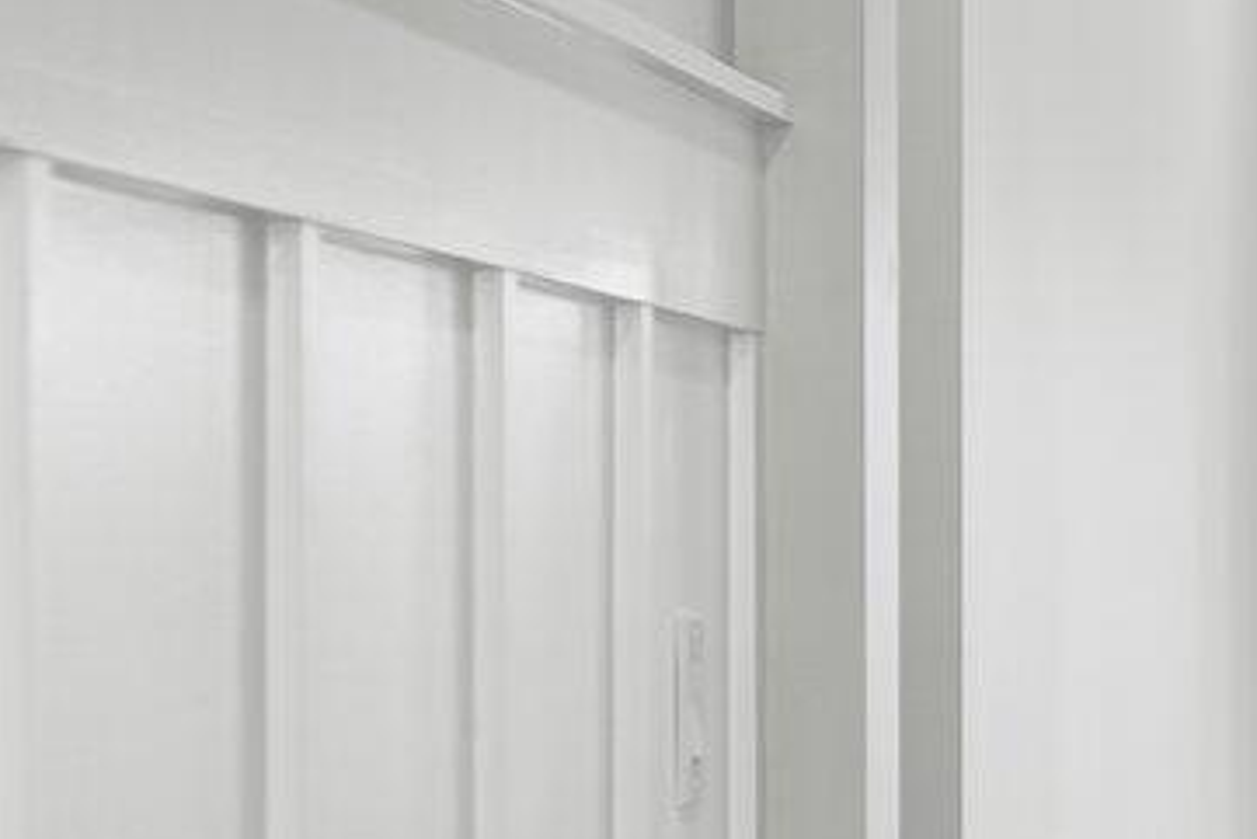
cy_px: 637
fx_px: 7125
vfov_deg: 6.7
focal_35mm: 204
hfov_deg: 9.7
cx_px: 1964
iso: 100
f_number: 4
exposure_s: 1/30
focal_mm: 24
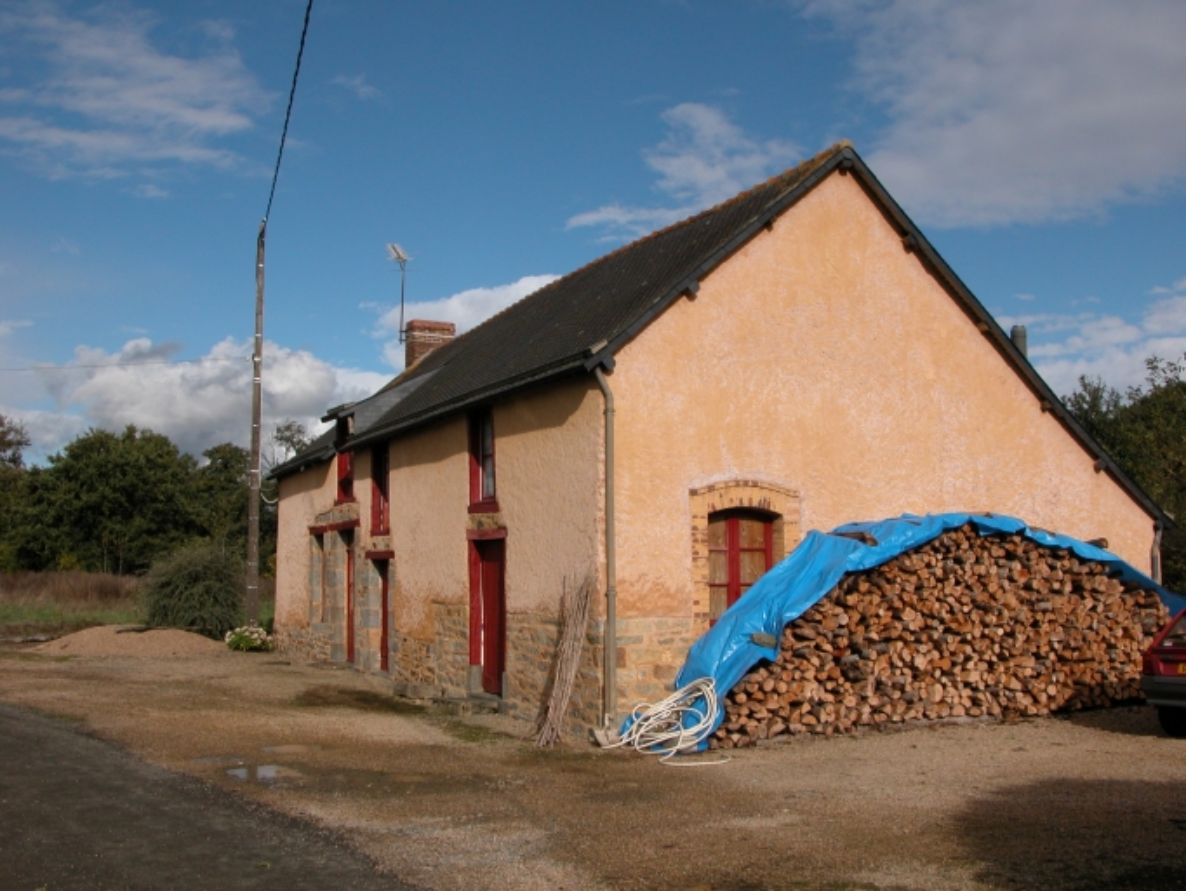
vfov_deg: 38.7
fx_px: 1268
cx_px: 593
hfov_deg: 50.1
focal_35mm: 37
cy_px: 446
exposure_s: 1/418
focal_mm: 9.5
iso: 100
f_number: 8
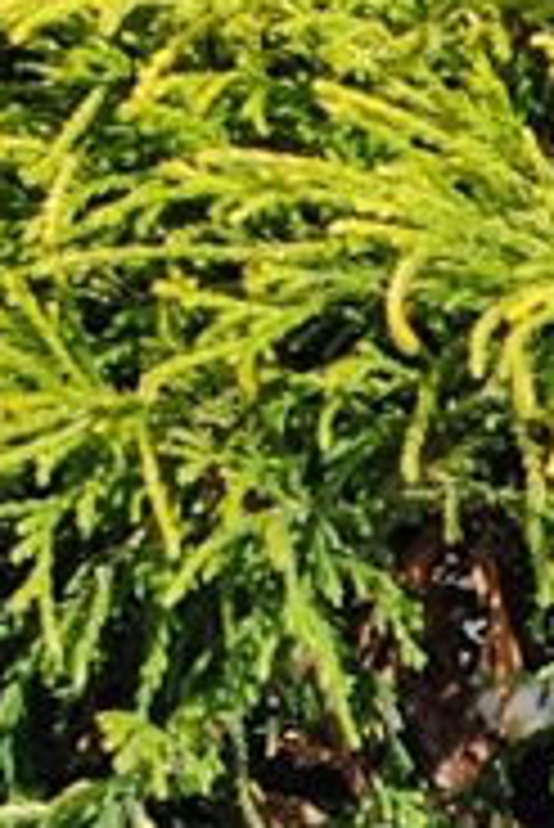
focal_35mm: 669
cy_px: 806
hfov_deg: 2.1
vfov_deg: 3.1
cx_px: 385
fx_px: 15413
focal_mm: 80
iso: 200
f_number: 6.3
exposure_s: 1/640
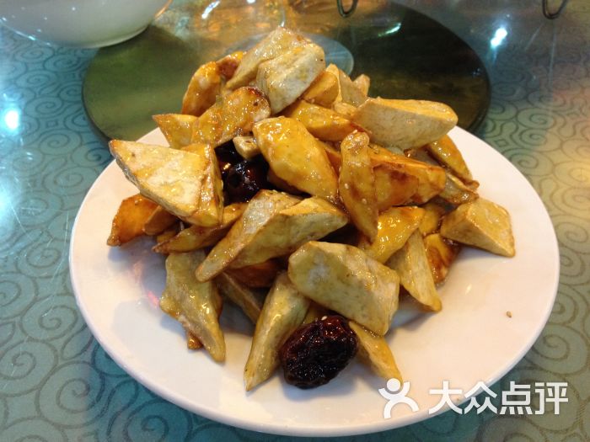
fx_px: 597
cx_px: 295
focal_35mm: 35
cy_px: 221
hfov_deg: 52.6
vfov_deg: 40.7
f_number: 2.4
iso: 200
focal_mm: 4.28
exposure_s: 1/20
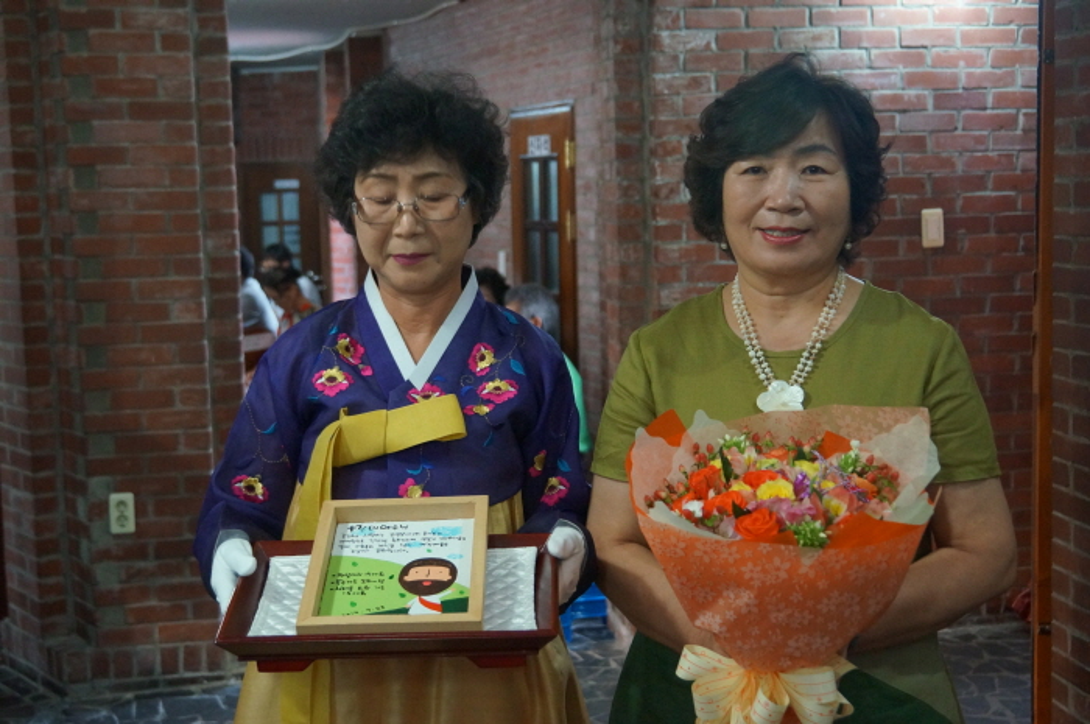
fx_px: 1542
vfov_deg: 26.4
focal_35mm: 51
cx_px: 545
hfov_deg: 38.9
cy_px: 362
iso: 3200
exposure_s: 1/40
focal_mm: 34
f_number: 4.5
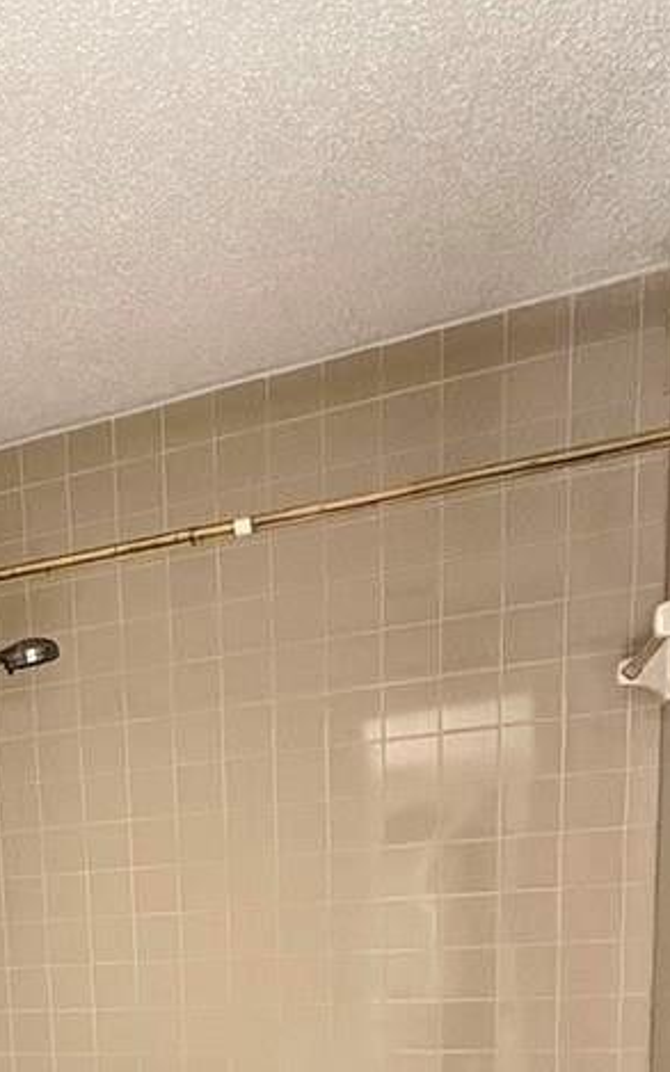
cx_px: -46
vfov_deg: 43.9
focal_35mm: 38
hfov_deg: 30.4
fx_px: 1111
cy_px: 1077
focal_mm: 2.22
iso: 125
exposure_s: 1/99
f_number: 2.2
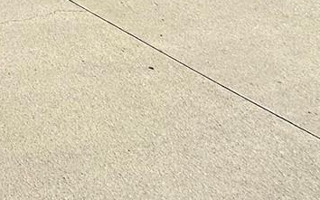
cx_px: -254
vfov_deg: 14.1
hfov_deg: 21.0
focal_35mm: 67
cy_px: -263
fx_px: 584
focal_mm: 2.22
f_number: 2.2
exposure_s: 1/2959
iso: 50
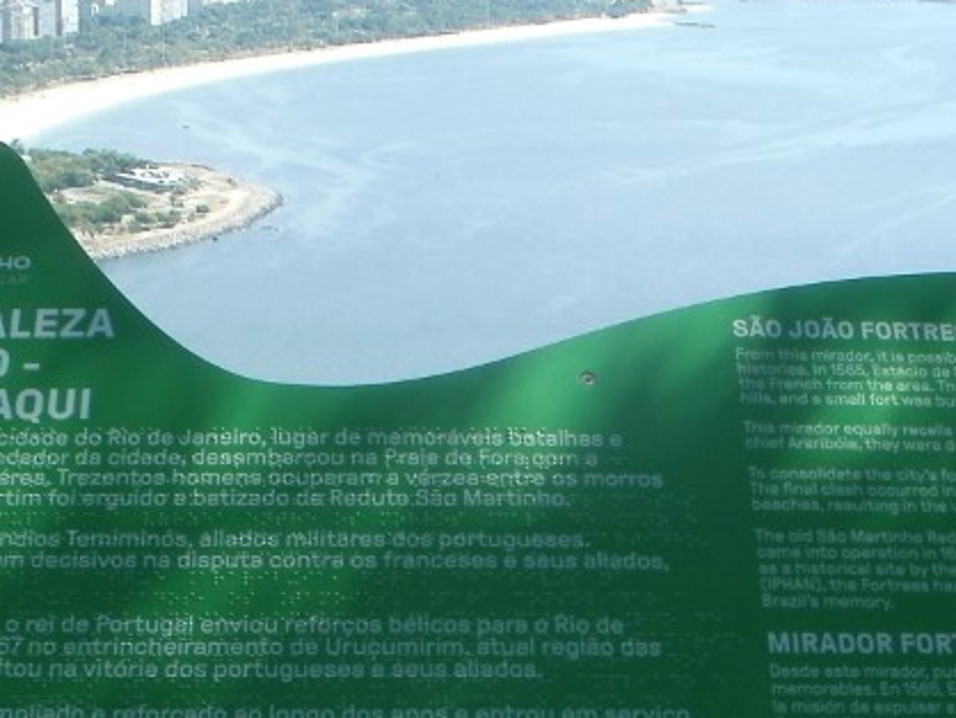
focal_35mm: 93
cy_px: 695
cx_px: 528
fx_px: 2570
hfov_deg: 21.1
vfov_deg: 15.6
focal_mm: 6.3
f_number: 5.6
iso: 100
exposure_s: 1/160
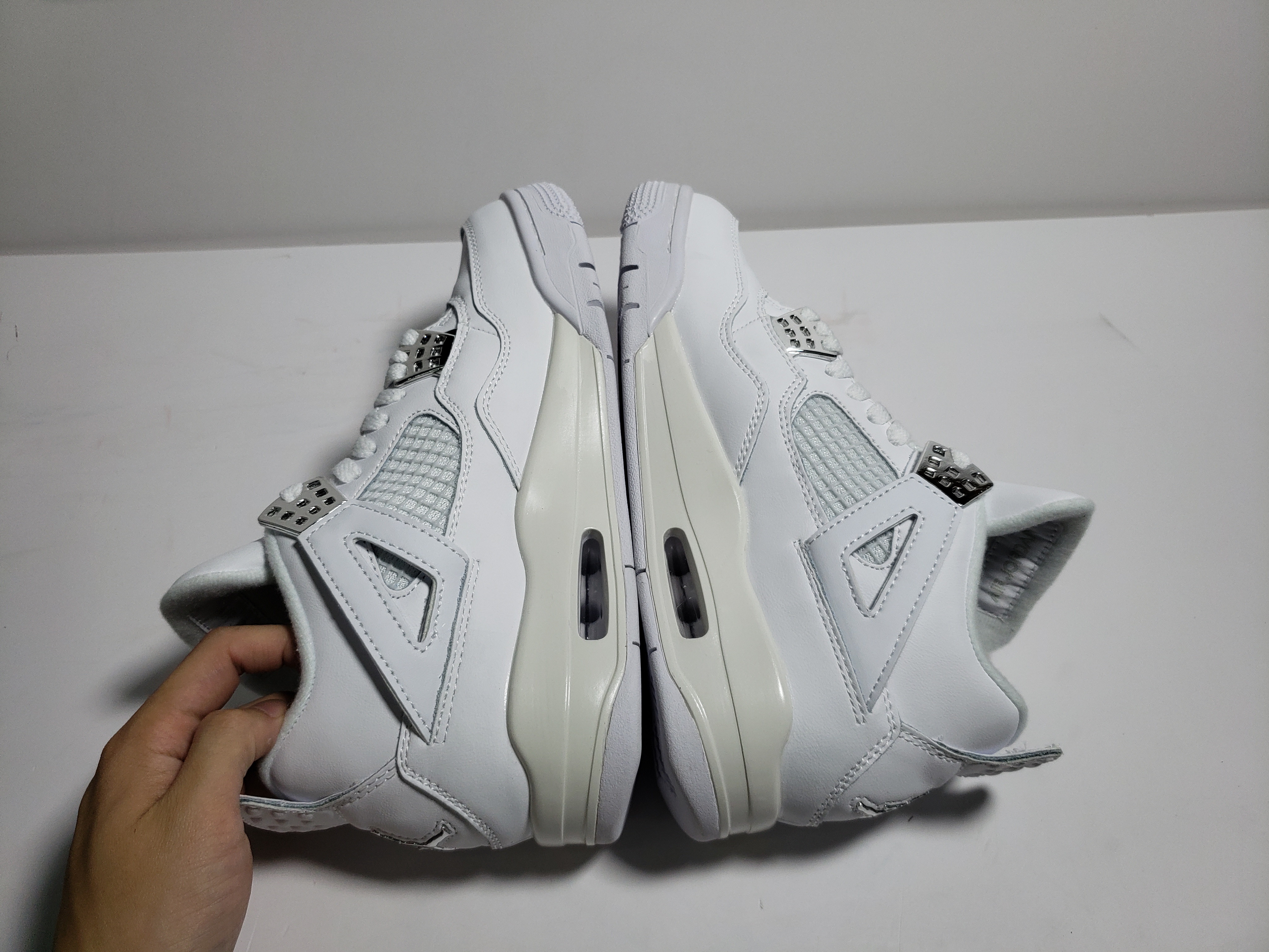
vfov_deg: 53.1
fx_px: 953
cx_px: 634
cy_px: 476
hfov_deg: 67.3
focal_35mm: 26
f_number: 1.5
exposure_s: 1/854
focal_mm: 4.3
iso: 50
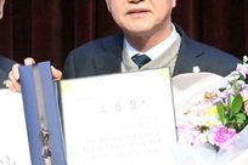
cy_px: 107
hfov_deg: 13.8
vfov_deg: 9.3
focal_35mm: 148
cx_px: 58
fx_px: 1019
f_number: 22
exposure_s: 1/200
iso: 32000
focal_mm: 48
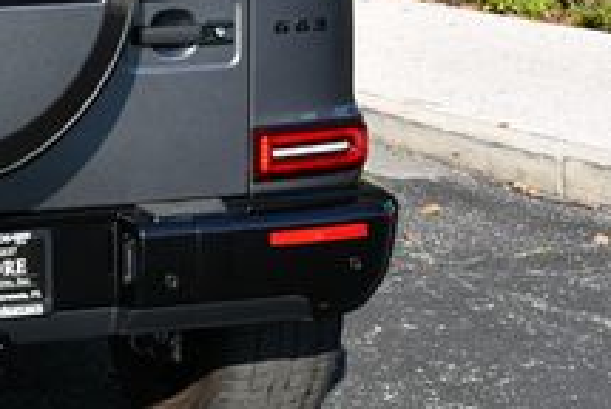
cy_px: -26
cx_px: -97
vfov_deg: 9.5
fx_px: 2430
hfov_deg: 14.0
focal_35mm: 143
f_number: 8
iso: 140
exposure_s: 1/250
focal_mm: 24
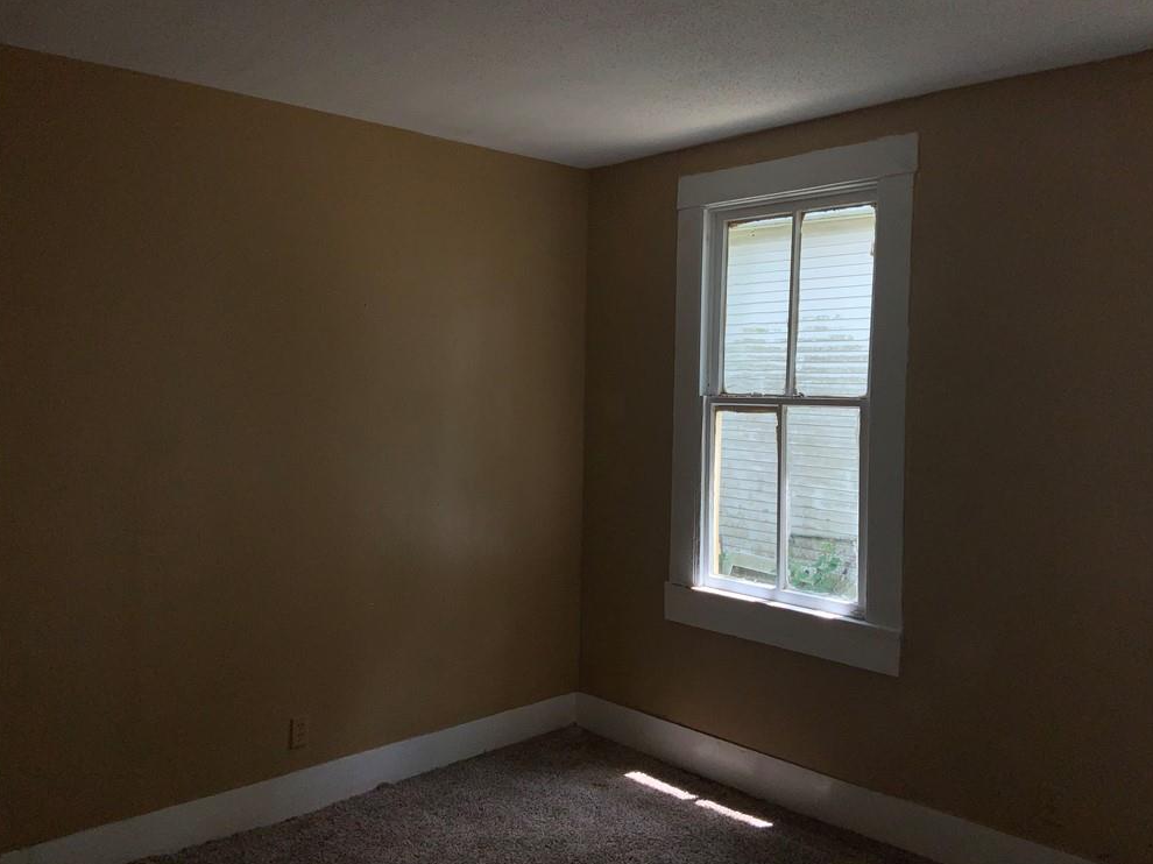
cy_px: 425
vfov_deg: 46.8
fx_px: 999
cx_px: 588
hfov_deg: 60.0
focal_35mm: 30
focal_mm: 3
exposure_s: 1/250
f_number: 1.8
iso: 16
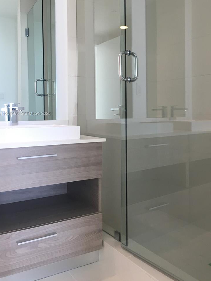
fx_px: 293
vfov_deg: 51.1
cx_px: 128
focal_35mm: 36
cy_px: 114
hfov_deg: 39.5
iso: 50
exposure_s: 1/30
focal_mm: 4.15
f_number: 2.2
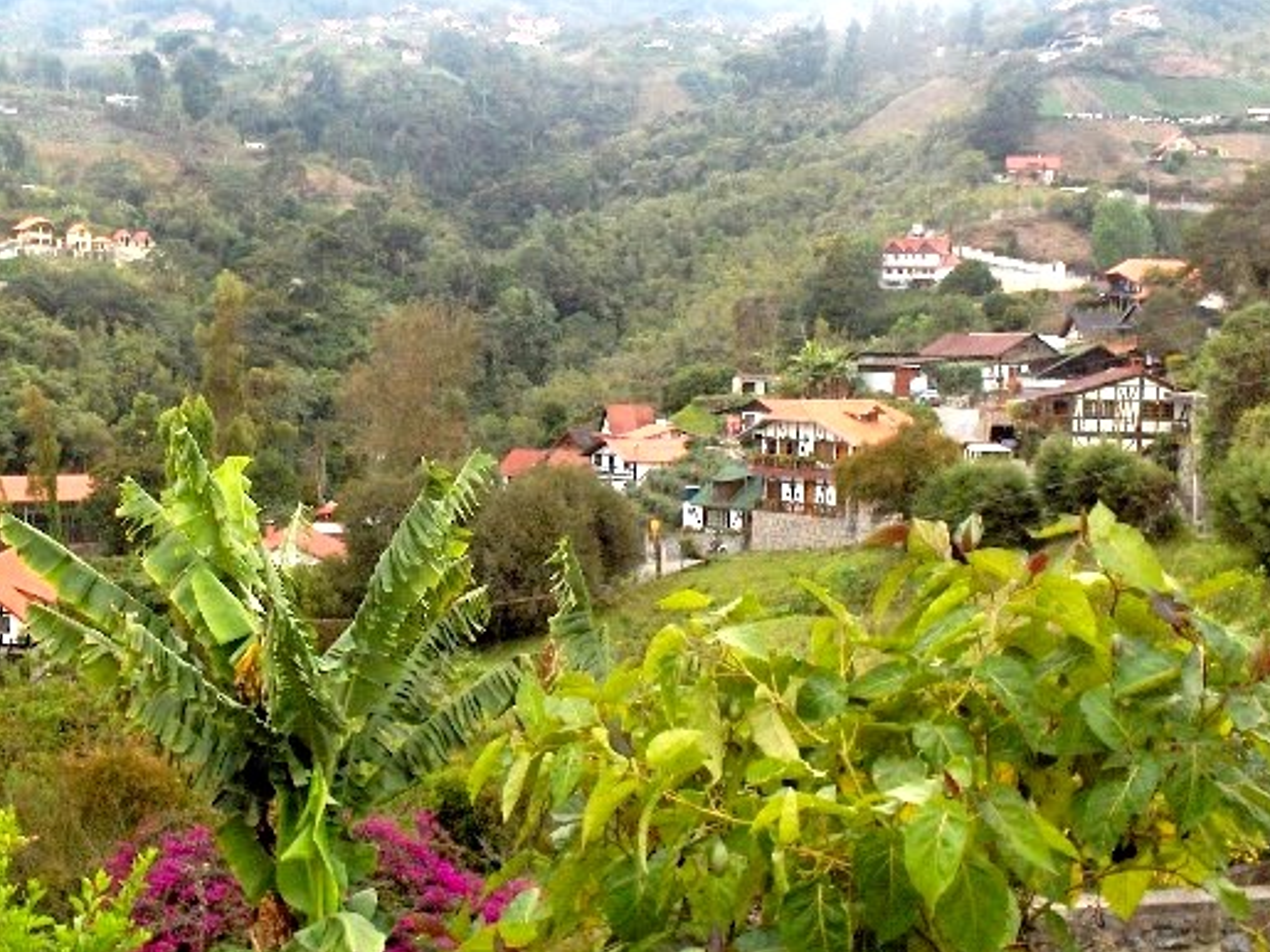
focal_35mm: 46
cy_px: 446
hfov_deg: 41.1
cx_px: 510
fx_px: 1687
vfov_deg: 31.5
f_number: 2.8
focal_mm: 6.11
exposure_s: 1/248
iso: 166
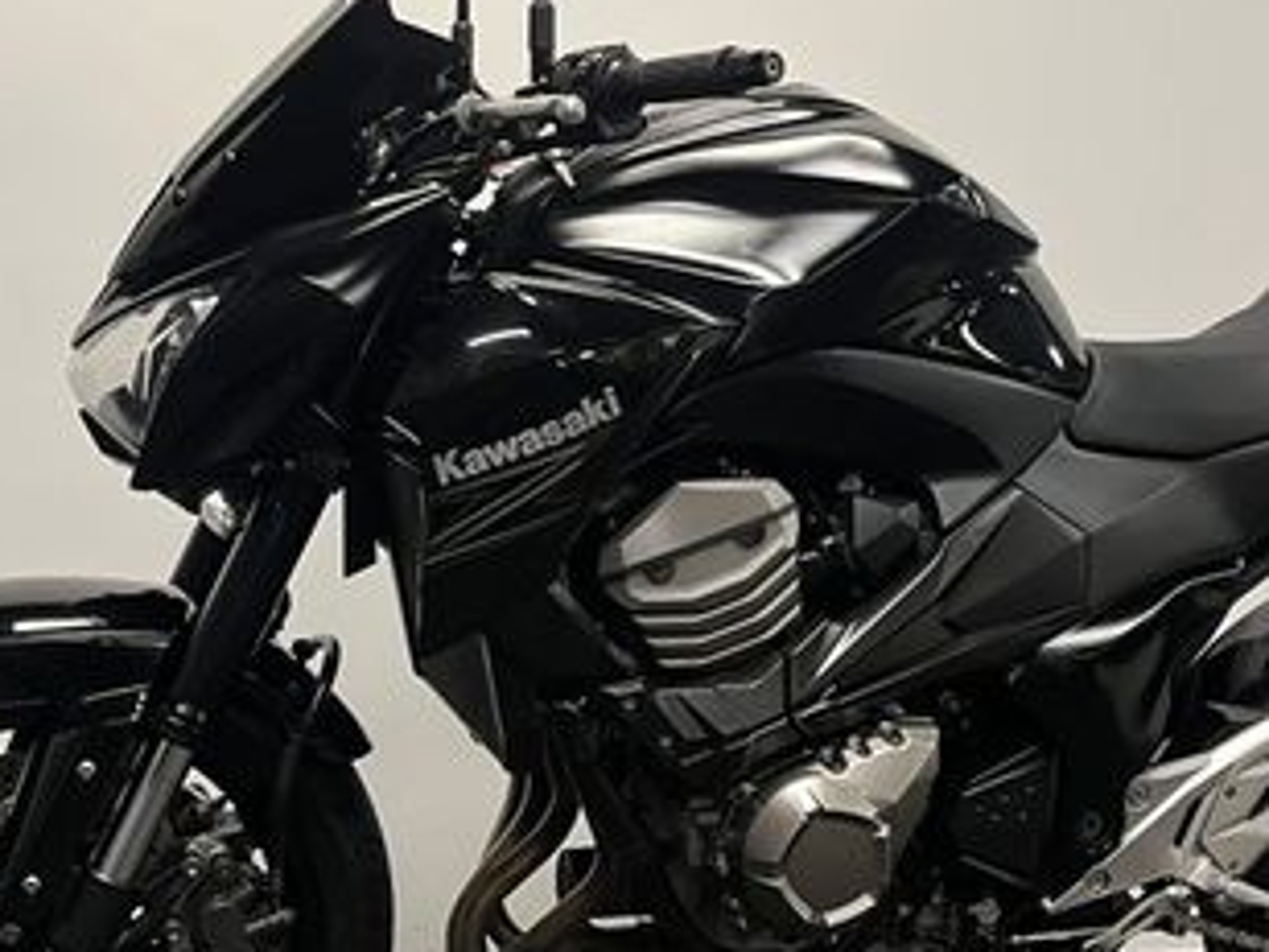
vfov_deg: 27.0
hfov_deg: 35.5
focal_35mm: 54
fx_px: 1980
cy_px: 569
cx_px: 614
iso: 80
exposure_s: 1/50
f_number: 1.6
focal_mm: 5.1
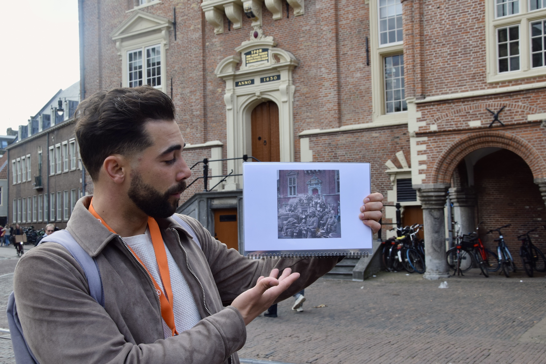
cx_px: 273
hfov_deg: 49.6
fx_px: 591
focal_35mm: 39
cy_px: 182
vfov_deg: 34.2
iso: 280
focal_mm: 26
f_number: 8
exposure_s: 1/250
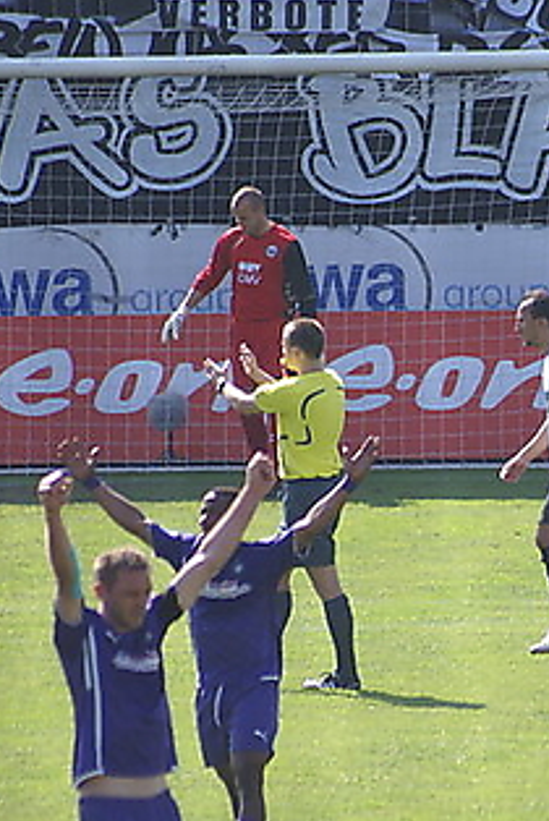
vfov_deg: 2.3
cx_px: 554
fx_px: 20221
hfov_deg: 1.6
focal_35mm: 886
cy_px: 437
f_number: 5.6
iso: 250
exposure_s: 1/500
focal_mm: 300
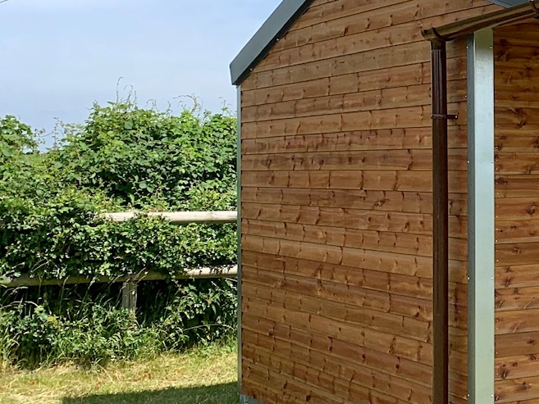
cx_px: 800
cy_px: 179
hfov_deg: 20.7
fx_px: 1261
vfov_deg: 18.2
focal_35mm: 81
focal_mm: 4.25
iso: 25
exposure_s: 1/2114
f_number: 1.8
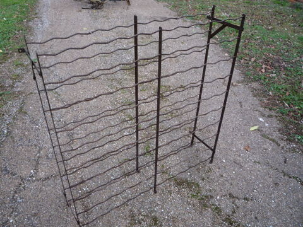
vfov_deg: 46.8
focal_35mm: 30
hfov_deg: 60.0
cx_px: 152
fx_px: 263
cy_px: 114
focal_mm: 5.2
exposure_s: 1/50
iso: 100
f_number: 3.3
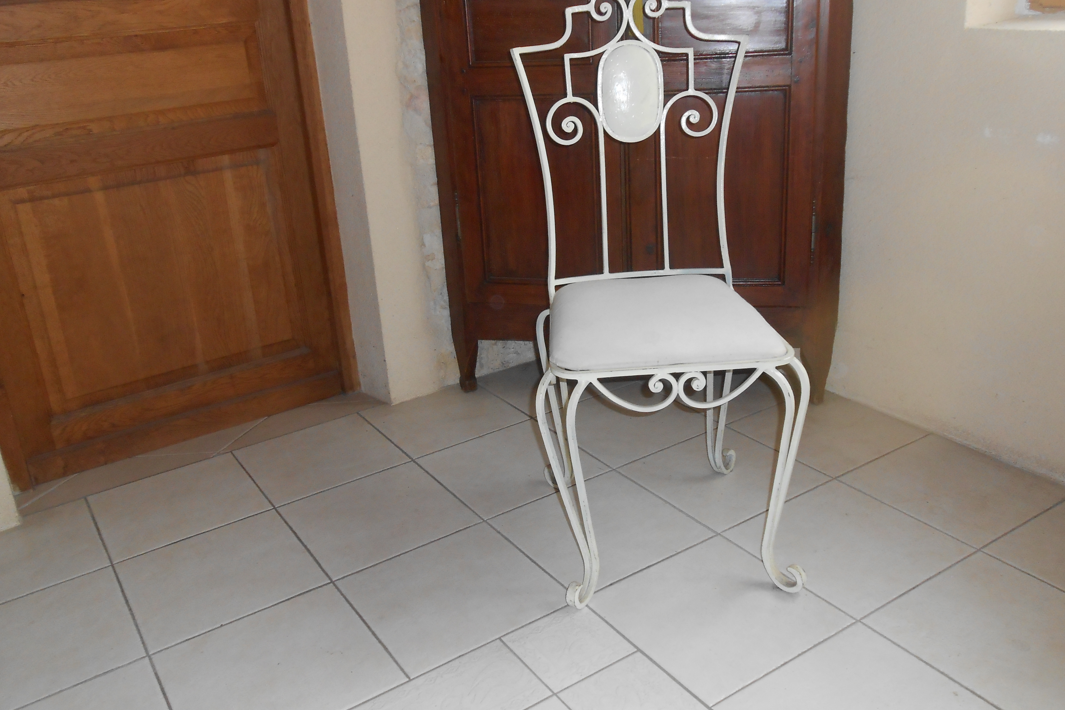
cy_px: 311
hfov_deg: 58.7
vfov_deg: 41.0
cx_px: 533
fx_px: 947
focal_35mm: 32
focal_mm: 5.3
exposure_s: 1/25
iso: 200
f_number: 3.8
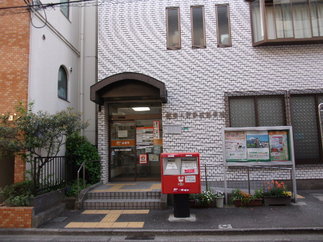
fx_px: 261
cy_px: 121
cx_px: 162
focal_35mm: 28
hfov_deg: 63.4
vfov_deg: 49.7
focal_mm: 5.1
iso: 64
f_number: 3.9
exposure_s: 1/38
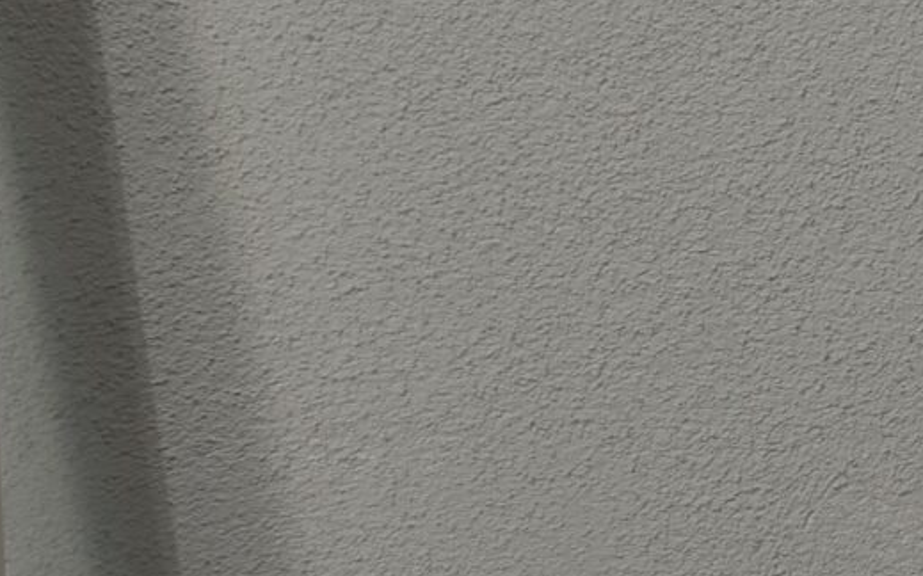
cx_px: 1524
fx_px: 4174
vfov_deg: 7.9
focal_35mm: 166
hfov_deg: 11.9
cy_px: 314
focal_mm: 22
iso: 200
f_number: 5.6
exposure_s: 1/125
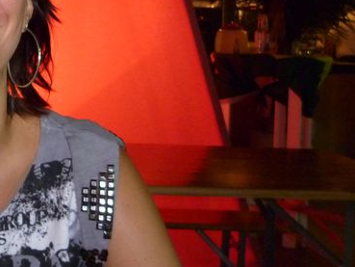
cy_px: 31
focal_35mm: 65
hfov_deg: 27.4
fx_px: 667
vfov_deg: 22.1
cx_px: -29
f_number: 2.9
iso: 400
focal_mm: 5.4
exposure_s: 1/30
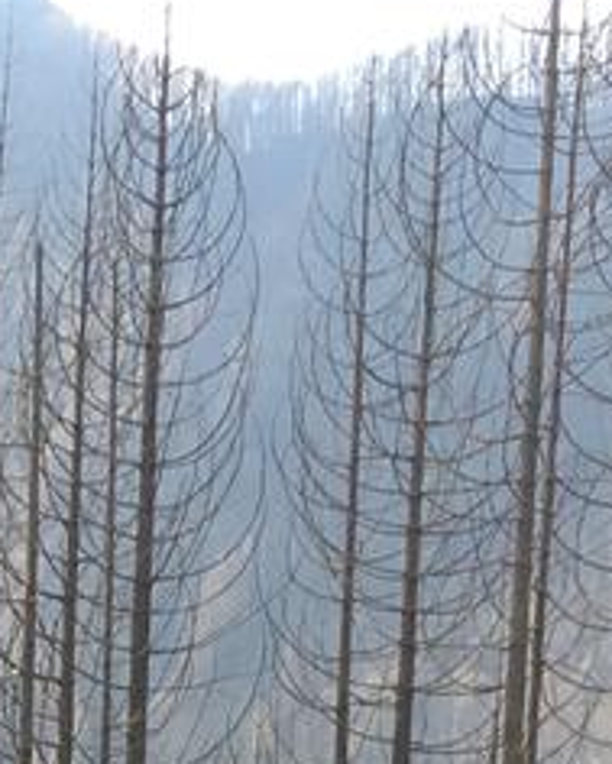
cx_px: -155
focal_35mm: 160
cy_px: 1573
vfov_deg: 10.9
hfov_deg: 9.5
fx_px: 3620
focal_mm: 4.15
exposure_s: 1/60
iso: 25
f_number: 2.2
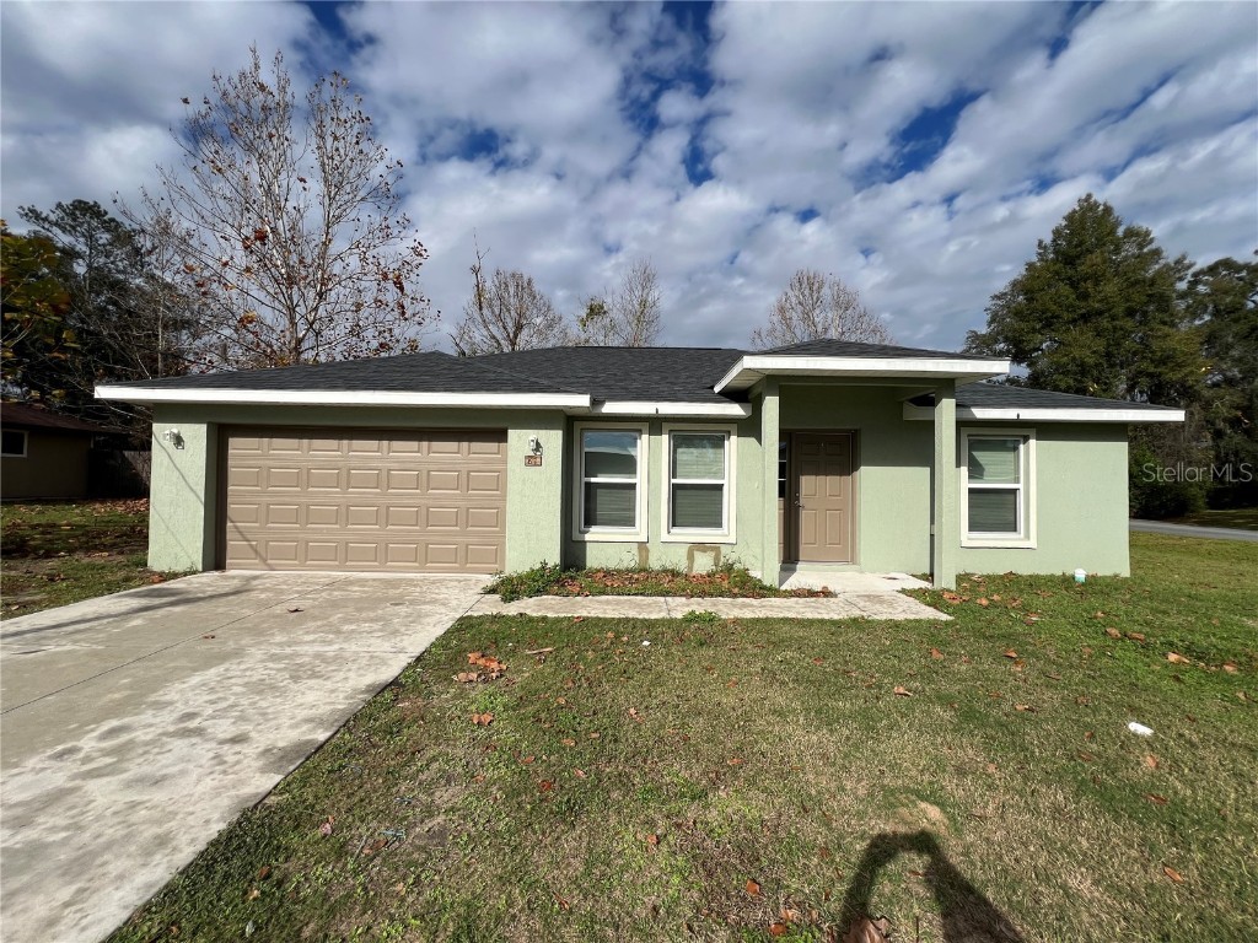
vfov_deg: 89.9
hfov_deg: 106.2
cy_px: 472
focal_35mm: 13
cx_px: 629
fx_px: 472
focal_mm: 1.57
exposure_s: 1/3650
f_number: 1.8
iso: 32
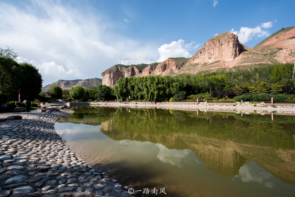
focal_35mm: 14
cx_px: 148
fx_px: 115
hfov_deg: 104.2
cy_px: 98
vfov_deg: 81.3
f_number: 14
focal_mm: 14
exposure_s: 1/100
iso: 160
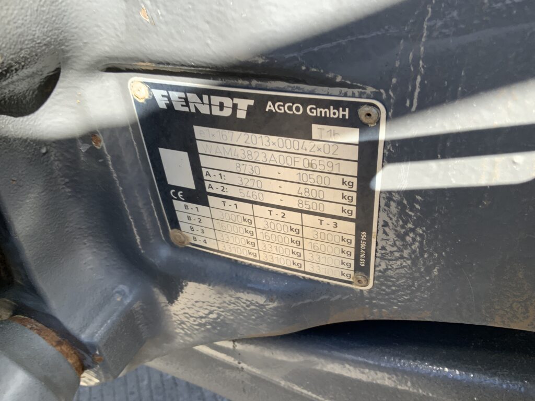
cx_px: 268
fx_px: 448
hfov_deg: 61.7
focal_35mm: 29
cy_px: 200
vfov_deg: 48.2
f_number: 1.8
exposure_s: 1/171
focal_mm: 3
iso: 16
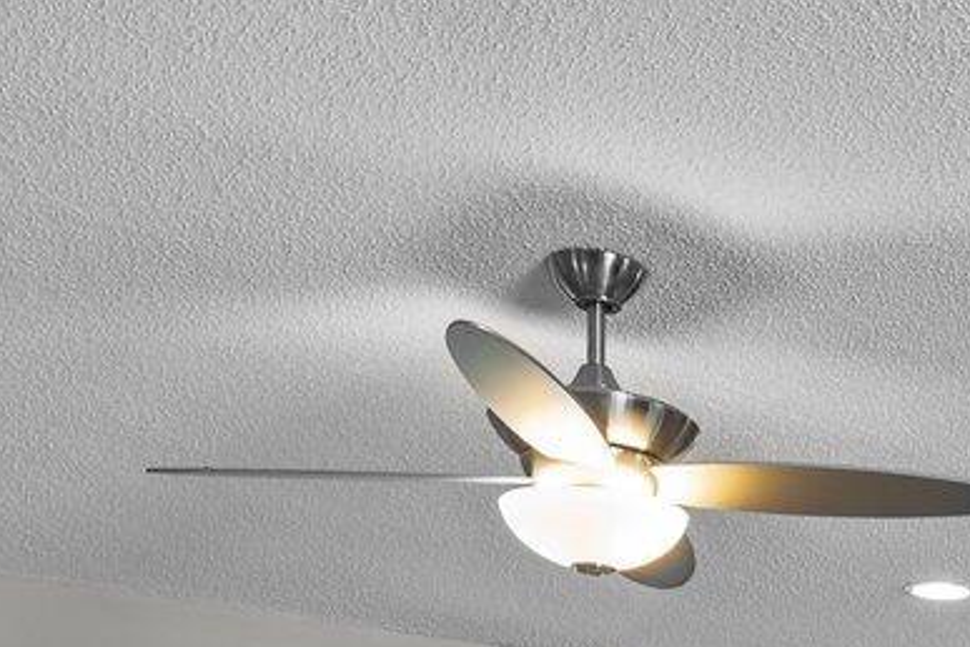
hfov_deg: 23.8
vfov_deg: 16.5
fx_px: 1994
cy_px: 1021
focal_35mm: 74
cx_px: 1283
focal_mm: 14
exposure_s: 1/2
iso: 250
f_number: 8
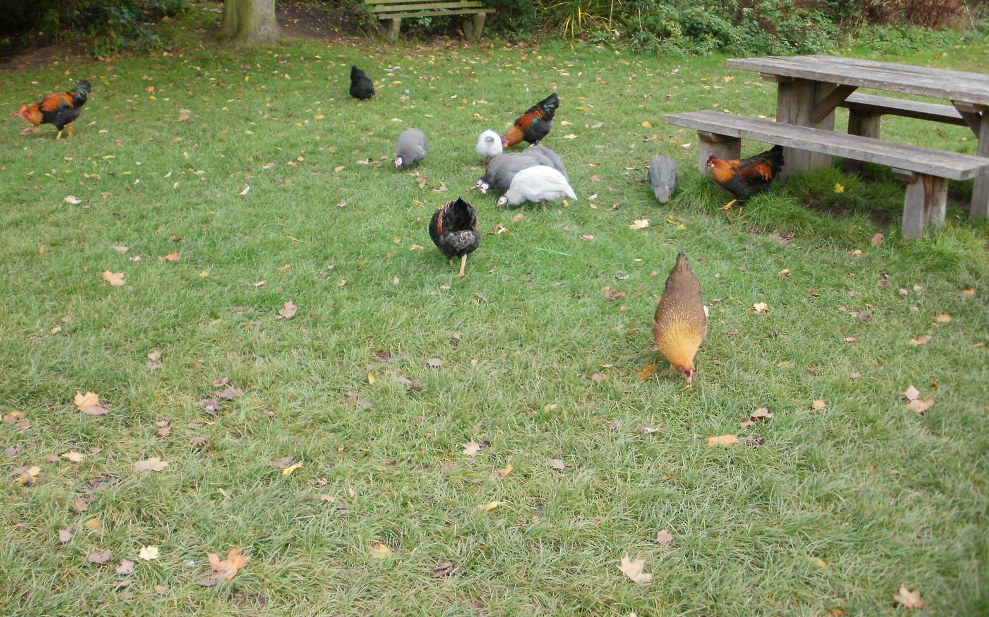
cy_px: 257
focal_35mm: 39
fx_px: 1051
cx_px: 491
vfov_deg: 32.7
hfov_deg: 50.4
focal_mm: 6.3
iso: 100
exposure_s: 1/60
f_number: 3.5
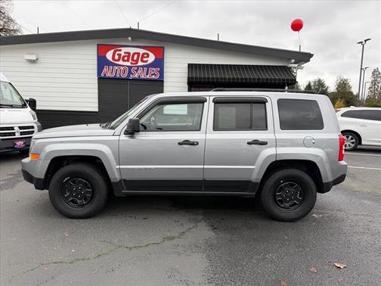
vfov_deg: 56.8
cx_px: 190
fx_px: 264
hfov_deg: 71.6
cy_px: 143
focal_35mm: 24
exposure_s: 1/796
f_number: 1.78
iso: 80
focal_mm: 6.76
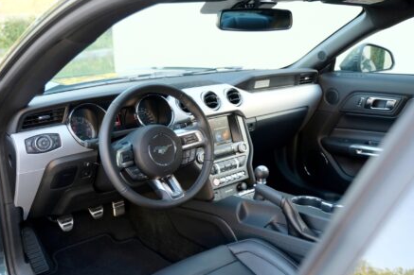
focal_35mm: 34
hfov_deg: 55.8
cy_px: 136
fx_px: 391
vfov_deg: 38.9
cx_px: 203
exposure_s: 1/125
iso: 640
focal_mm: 22
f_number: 2.8
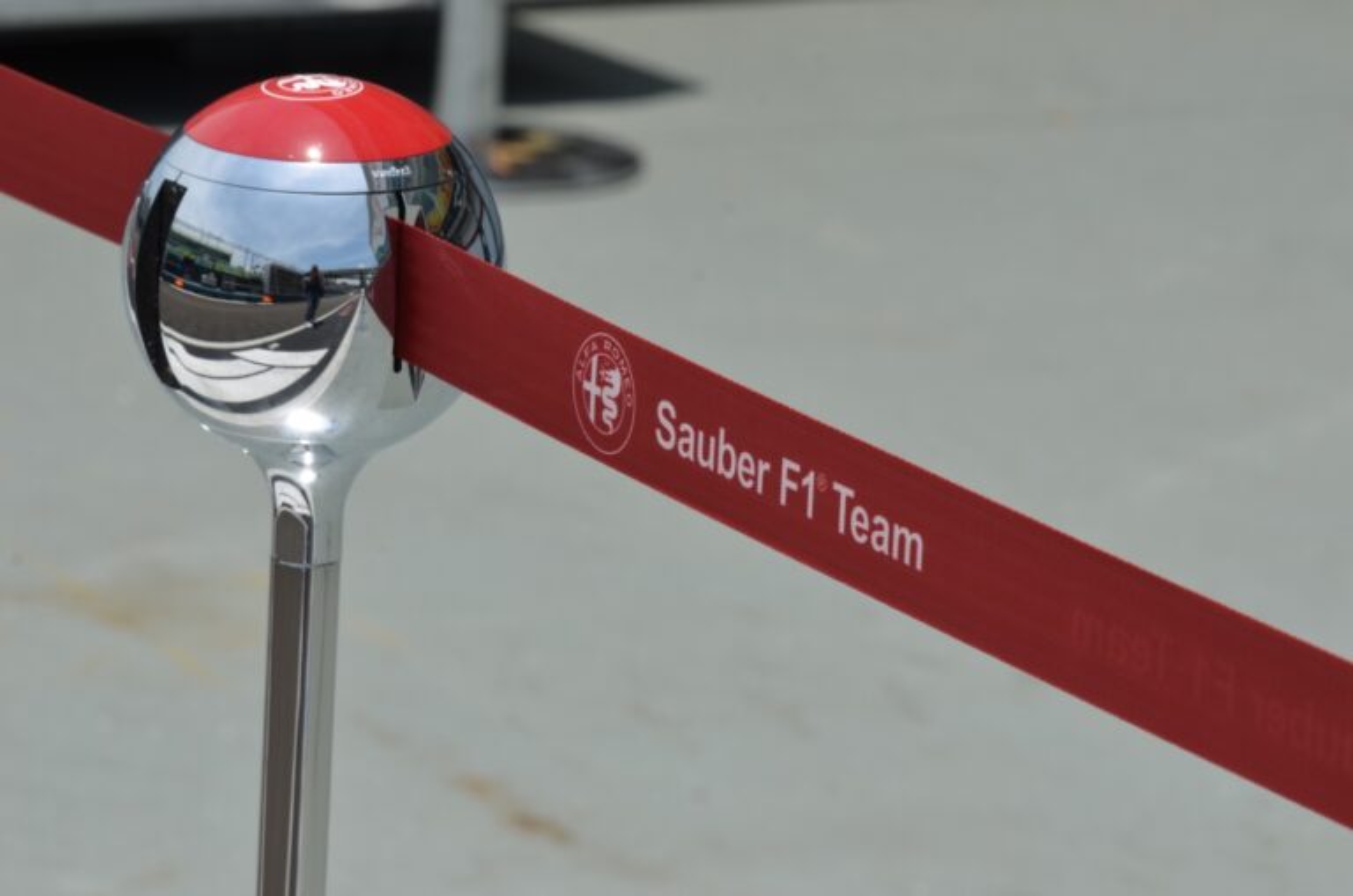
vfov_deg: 6.5
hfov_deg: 9.8
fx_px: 7878
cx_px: 676
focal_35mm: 210
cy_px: 448
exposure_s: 1/125
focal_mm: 140
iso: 100
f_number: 11
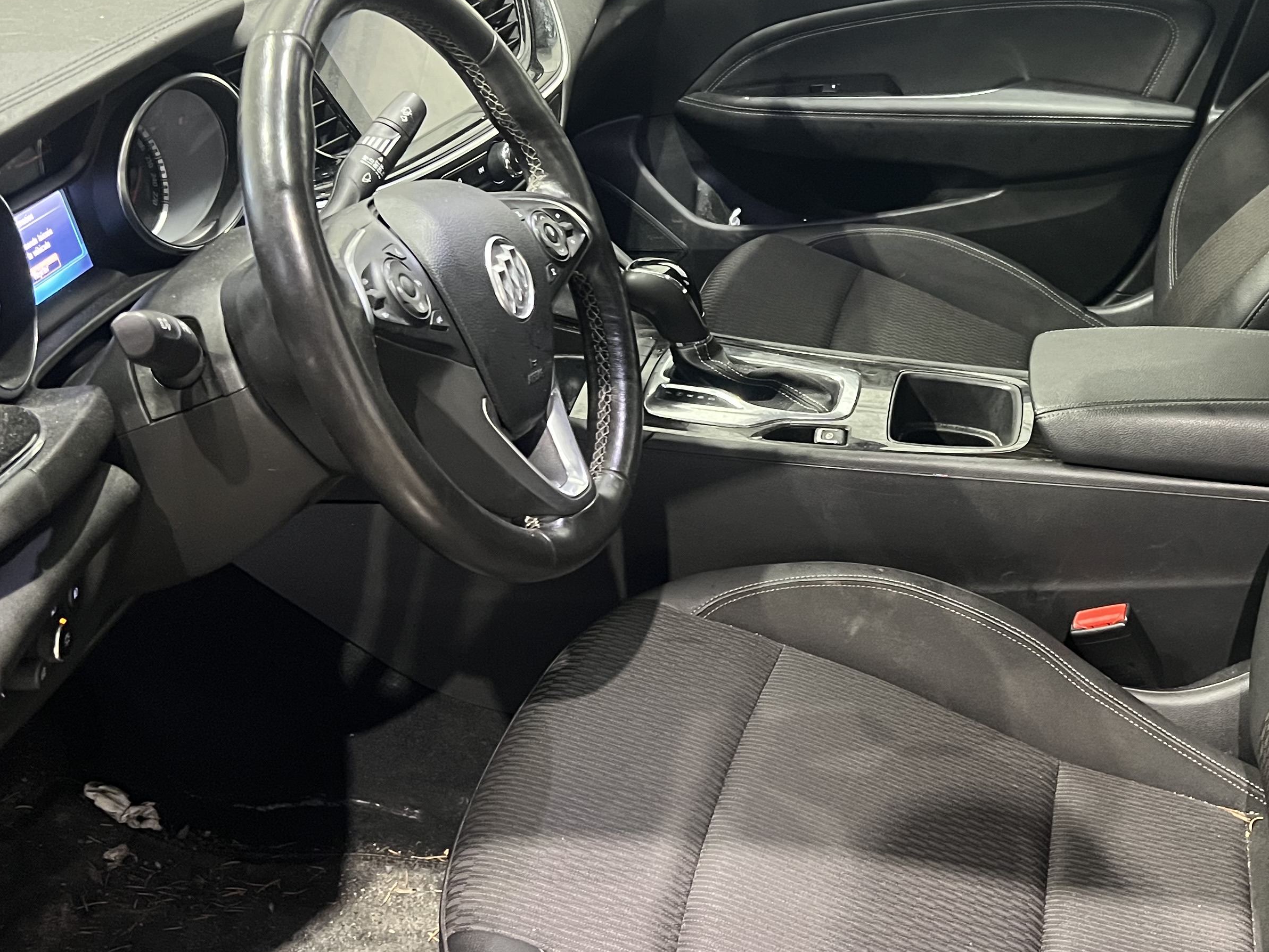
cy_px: 321
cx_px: 843
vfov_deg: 32.6
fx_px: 1613
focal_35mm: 44
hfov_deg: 42.4
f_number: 1.5
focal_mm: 5.7
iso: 500
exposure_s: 1/40
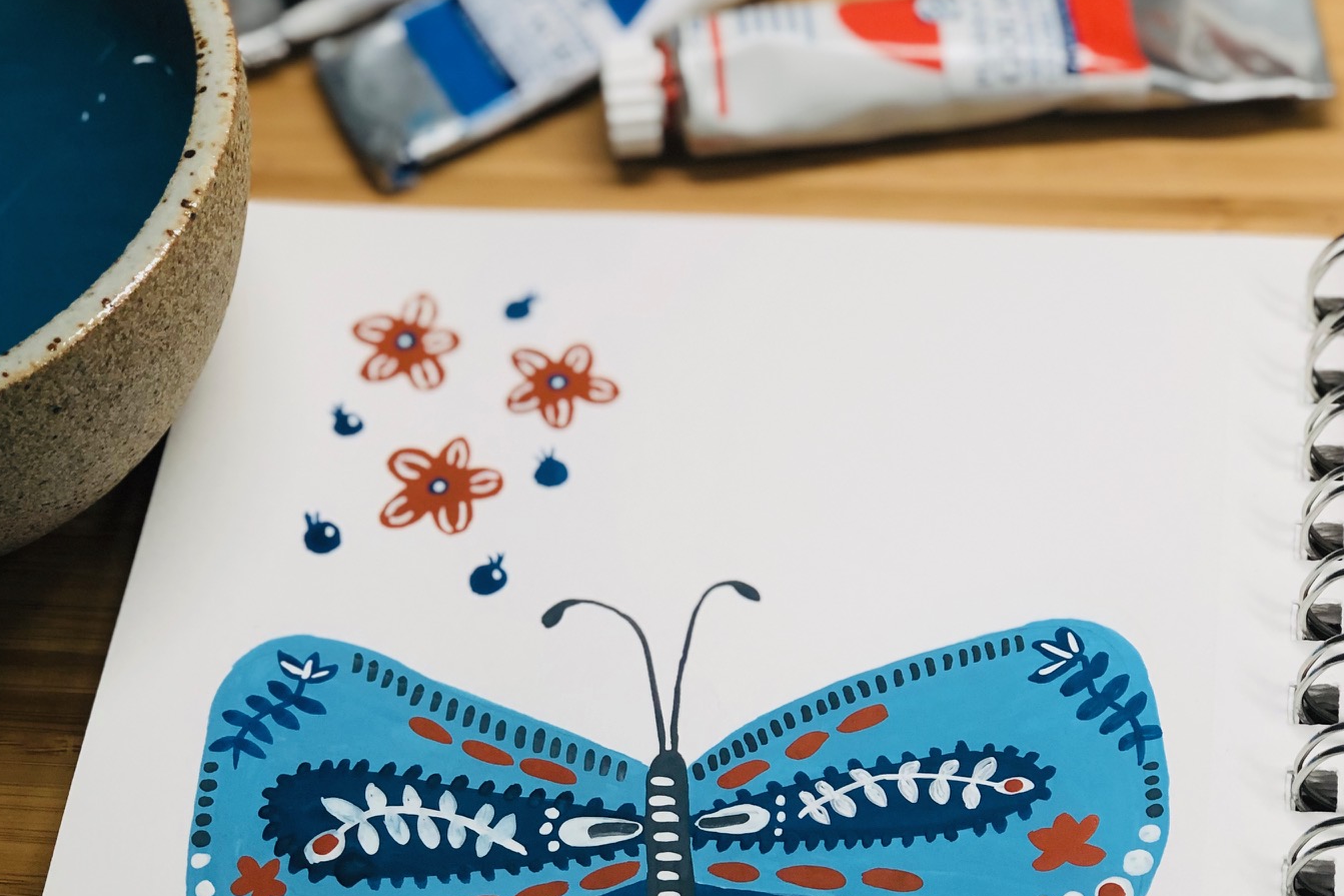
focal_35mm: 89
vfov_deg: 15.2
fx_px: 3322
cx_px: 620
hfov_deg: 22.9
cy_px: 742
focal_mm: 6.6
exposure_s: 1/30
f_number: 2.8
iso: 32
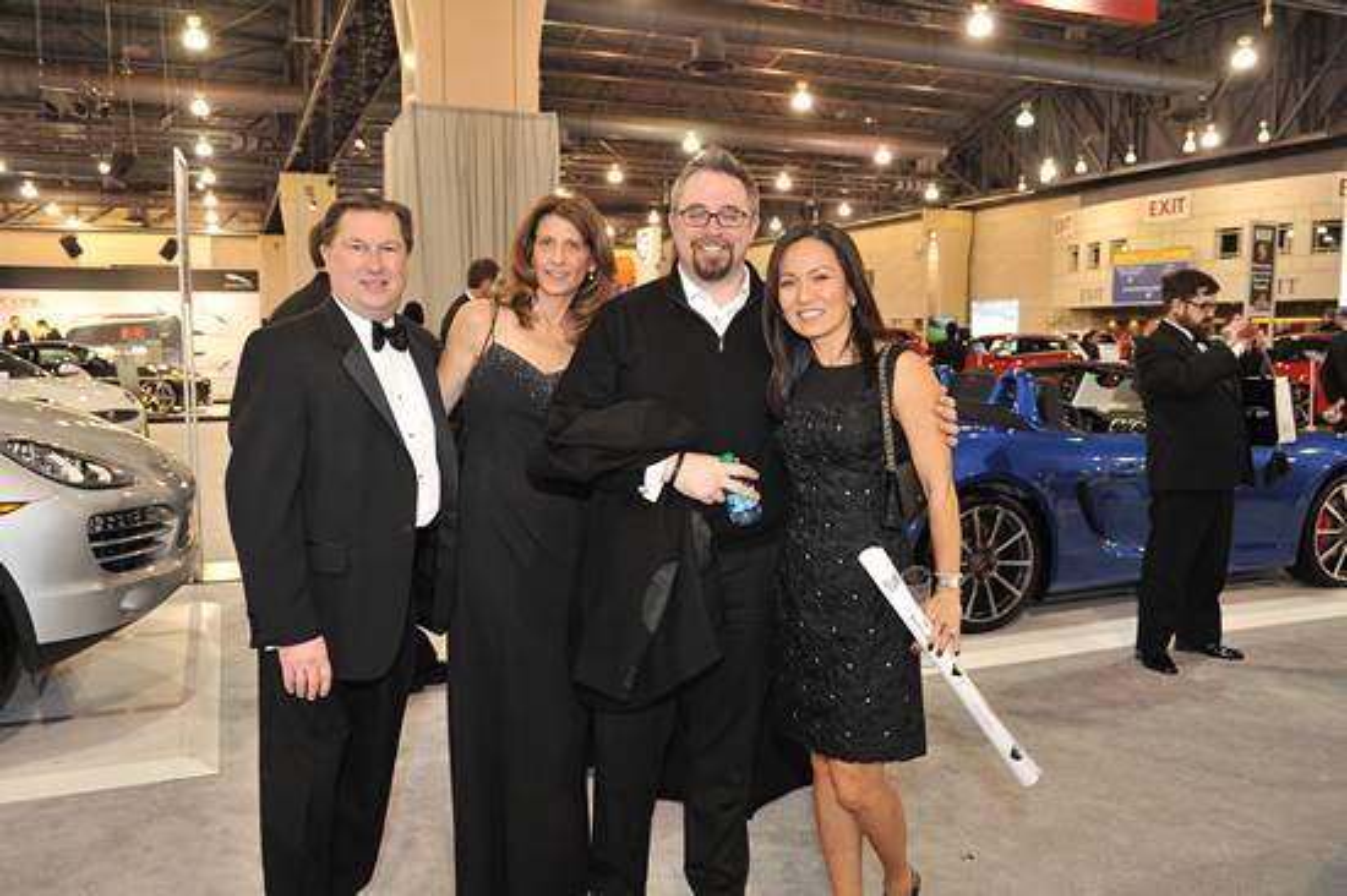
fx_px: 1084
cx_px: 674
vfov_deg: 44.9
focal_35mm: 29
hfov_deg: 63.7
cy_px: 448
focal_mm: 29
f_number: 5
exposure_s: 1/80
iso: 1250
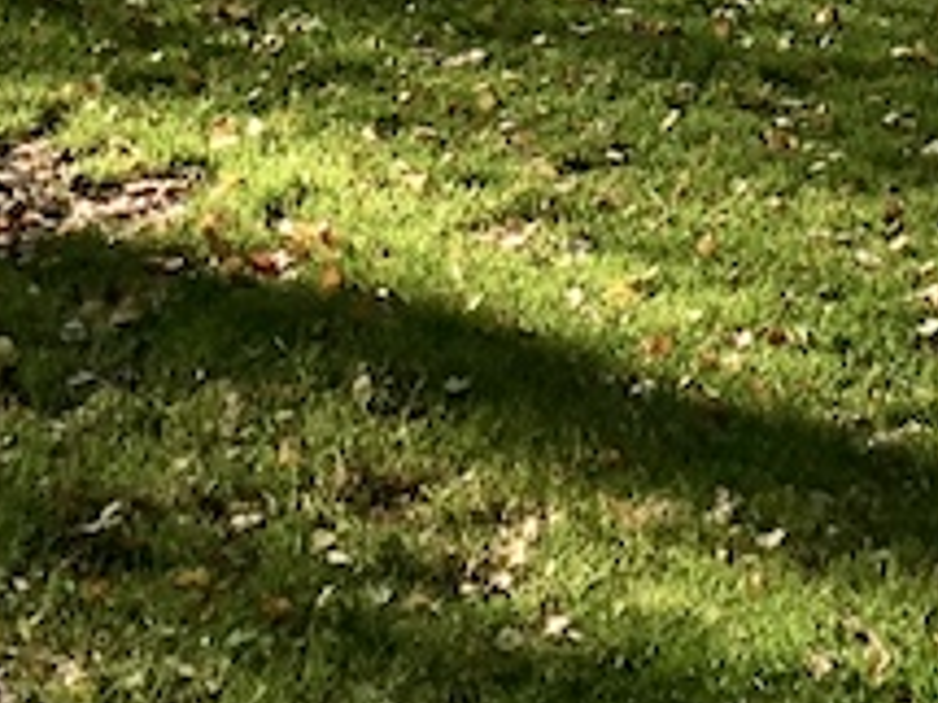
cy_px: -1210
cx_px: 1147
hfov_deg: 11.2
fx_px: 4685
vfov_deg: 7.7
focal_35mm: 173
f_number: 2.2
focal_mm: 4.15
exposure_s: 1/475
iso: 25
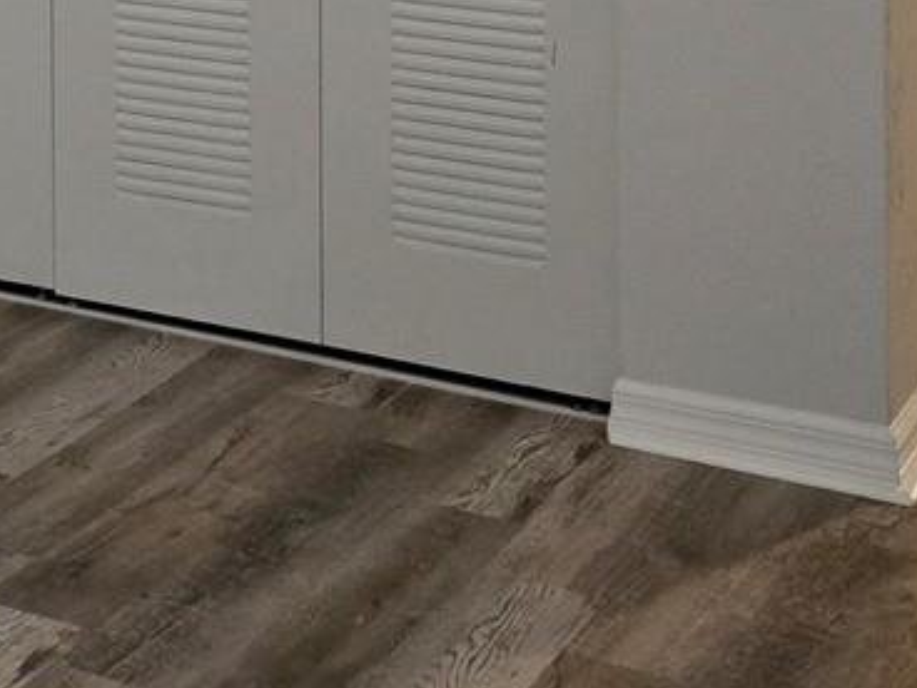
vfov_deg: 13.8
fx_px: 2649
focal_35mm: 100
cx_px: -386
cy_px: -389
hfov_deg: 17.9
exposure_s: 1/120
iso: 1000
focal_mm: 5.4
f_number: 1.8
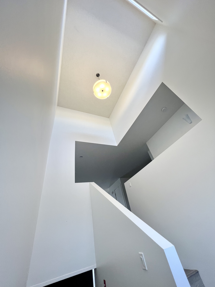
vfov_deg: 106.2
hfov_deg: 89.9
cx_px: 108
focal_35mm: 13
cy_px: 144
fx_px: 108
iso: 100
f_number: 1.8
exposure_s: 1/120
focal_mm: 1.57
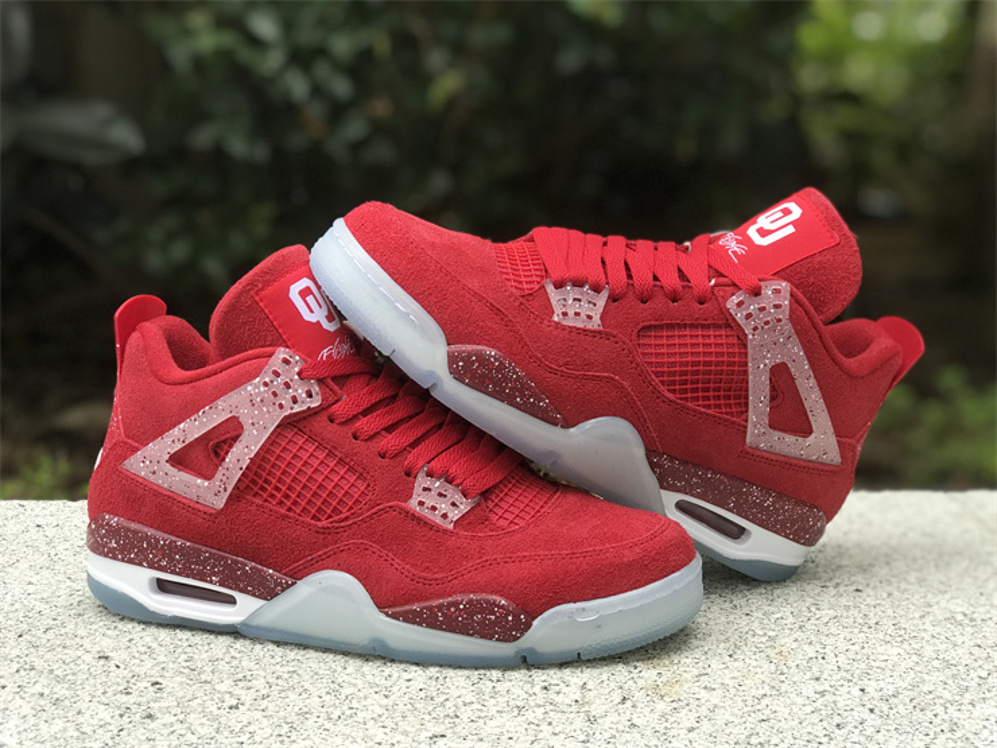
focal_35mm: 57
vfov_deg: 25.7
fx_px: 1642
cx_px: 498
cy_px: 374
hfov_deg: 33.8
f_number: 2.8
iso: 32
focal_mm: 6.6
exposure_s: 1/50
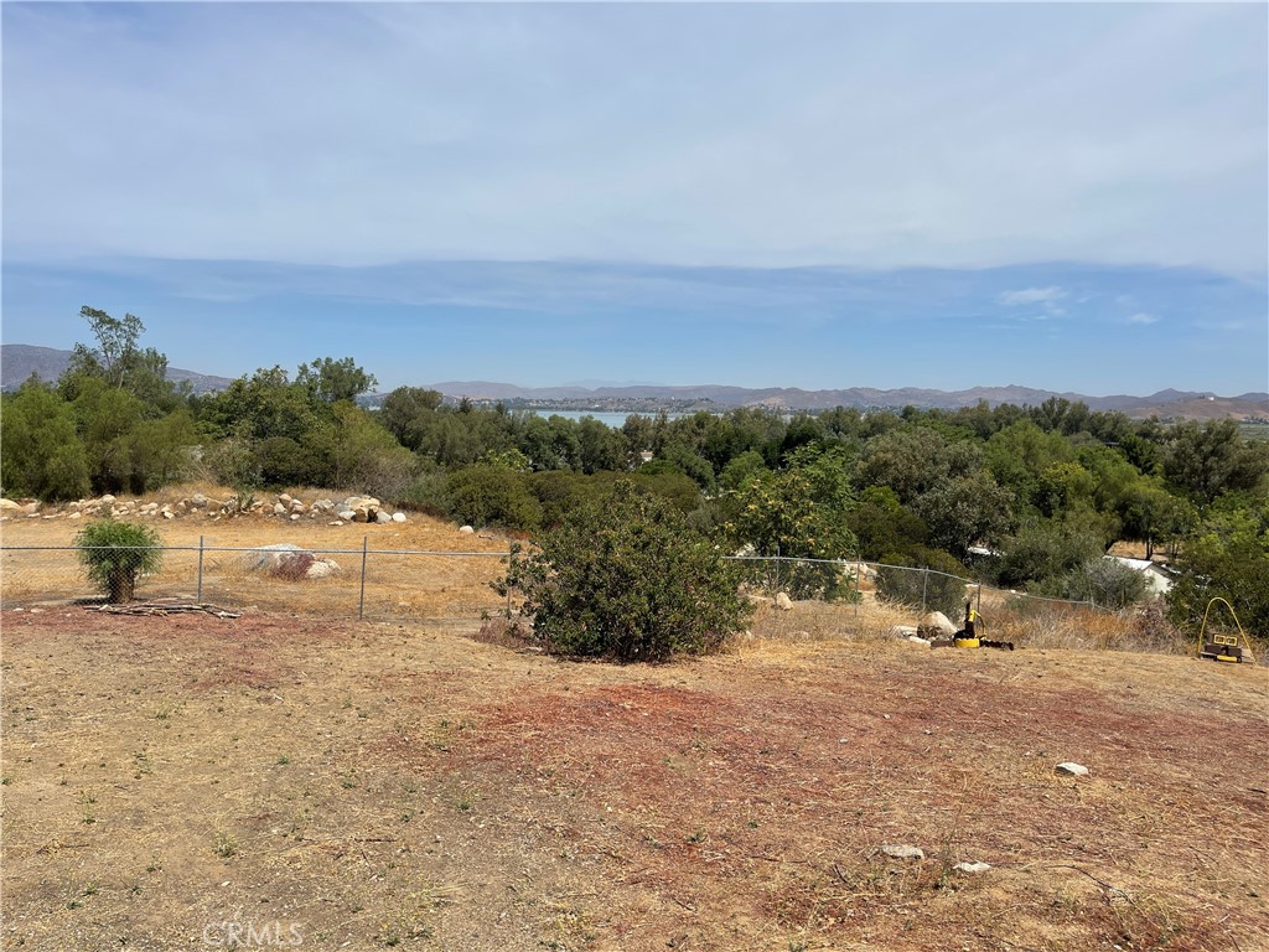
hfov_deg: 67.3
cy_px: 476
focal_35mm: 26
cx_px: 634
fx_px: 953
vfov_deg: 53.1
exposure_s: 1/6579
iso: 32
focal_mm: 5.1
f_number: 1.6
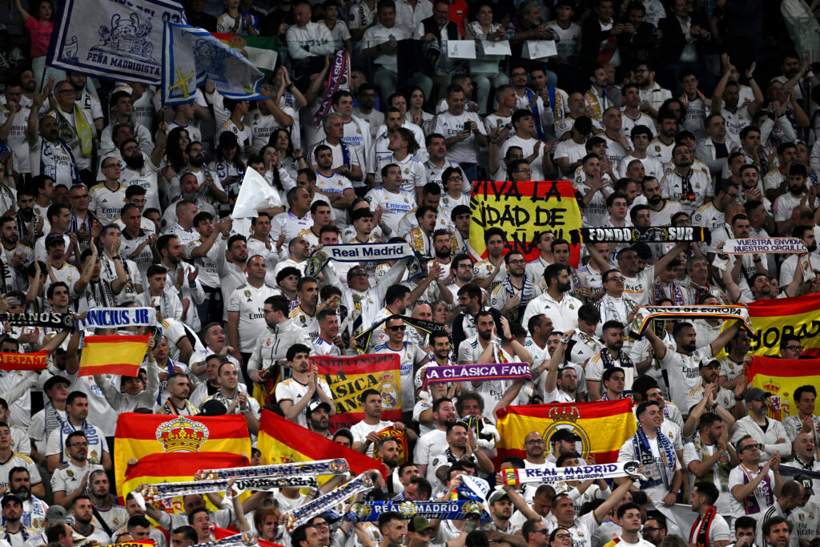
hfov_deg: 5.2
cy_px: 274
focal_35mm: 400
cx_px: 410
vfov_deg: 3.4
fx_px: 9112
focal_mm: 400
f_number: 2.8
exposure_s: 1/1698
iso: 1600
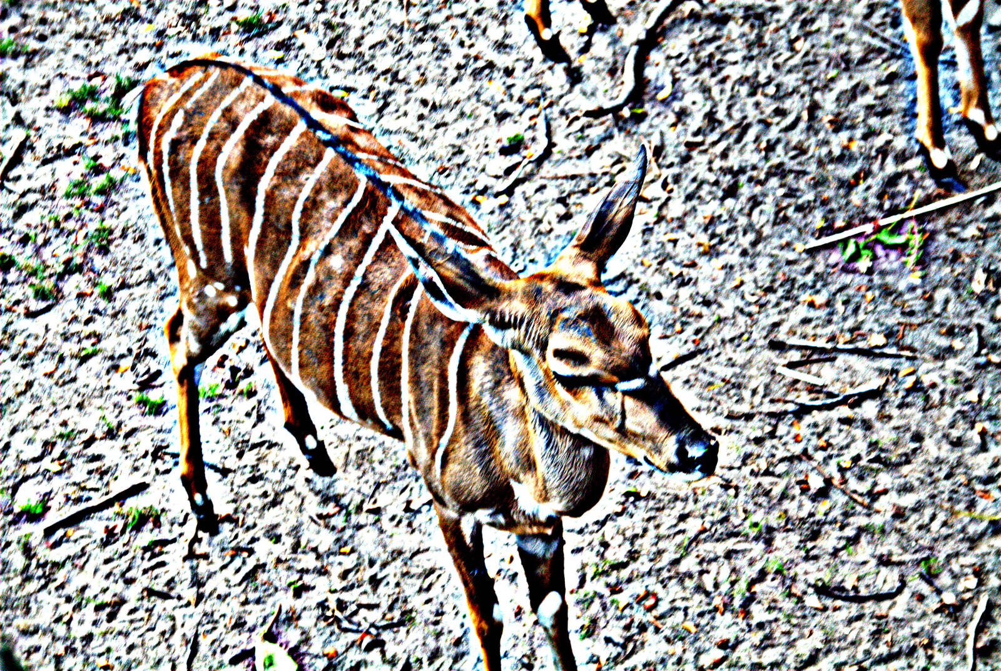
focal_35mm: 120
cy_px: 336
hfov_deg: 17.0
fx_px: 3342
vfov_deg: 11.5
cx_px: 500
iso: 400
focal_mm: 80
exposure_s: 1/40
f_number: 5.6
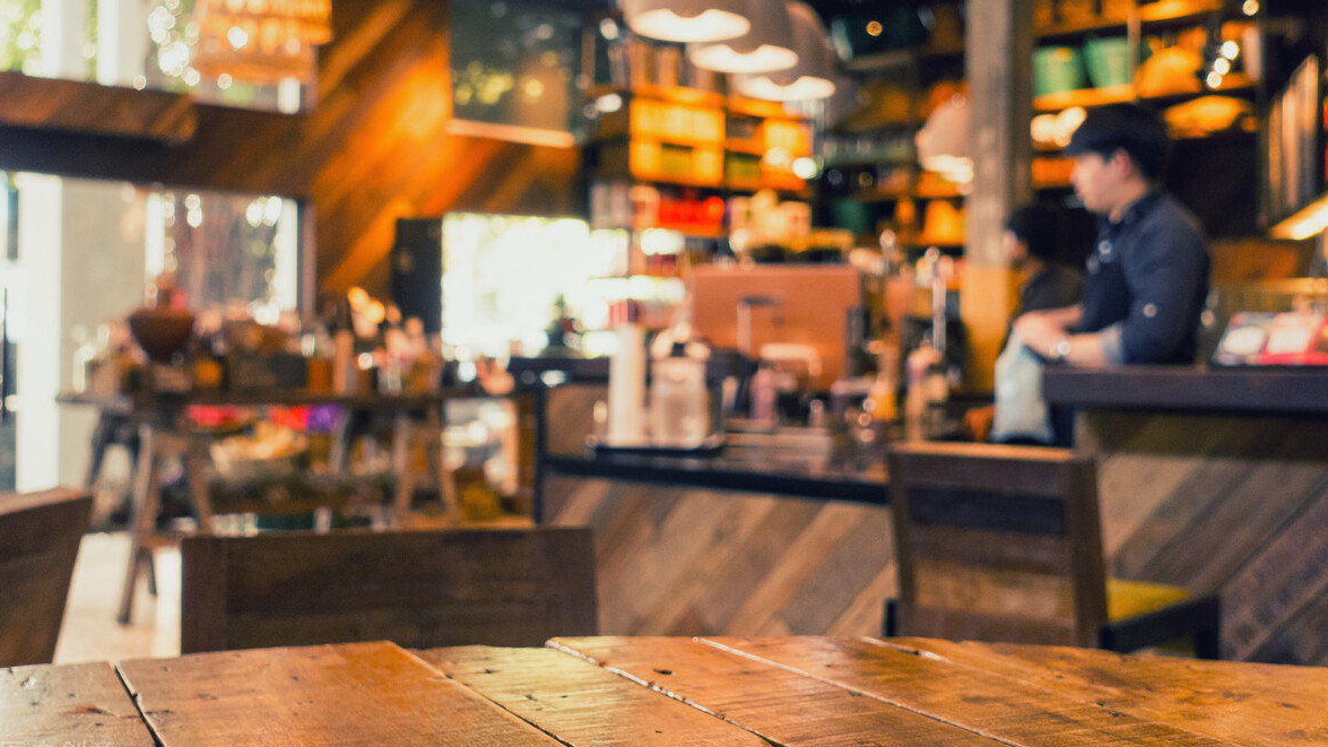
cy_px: 327
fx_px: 1620
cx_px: 672
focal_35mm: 46
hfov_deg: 44.6
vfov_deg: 26.0
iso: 400
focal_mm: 15.94
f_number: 2.8
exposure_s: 1/50
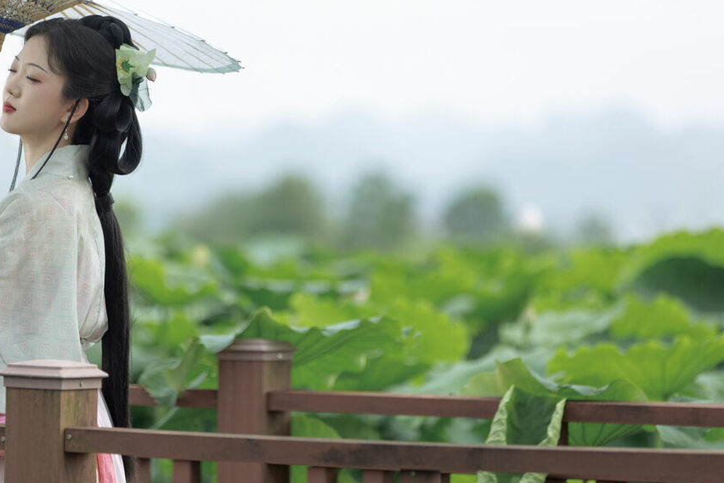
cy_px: 205
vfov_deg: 6.6
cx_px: 287
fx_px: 4163
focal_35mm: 207
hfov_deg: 9.9
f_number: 2.8
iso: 100
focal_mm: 168
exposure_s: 1/800
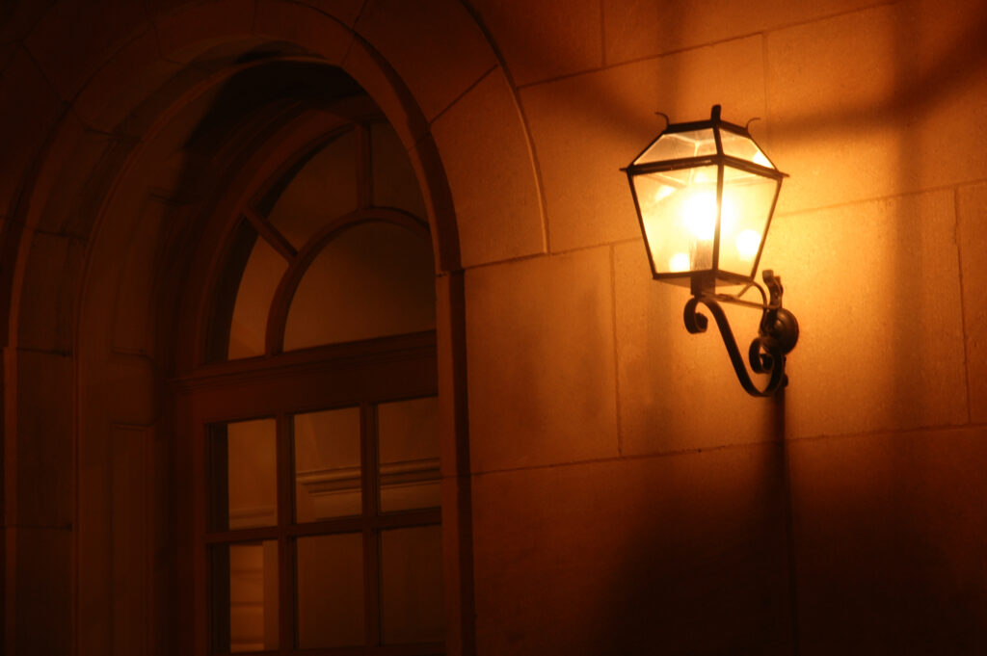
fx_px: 2260
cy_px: 328
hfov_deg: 24.6
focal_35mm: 82
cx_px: 494
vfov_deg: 16.5
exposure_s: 1/5
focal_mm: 55
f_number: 4.5
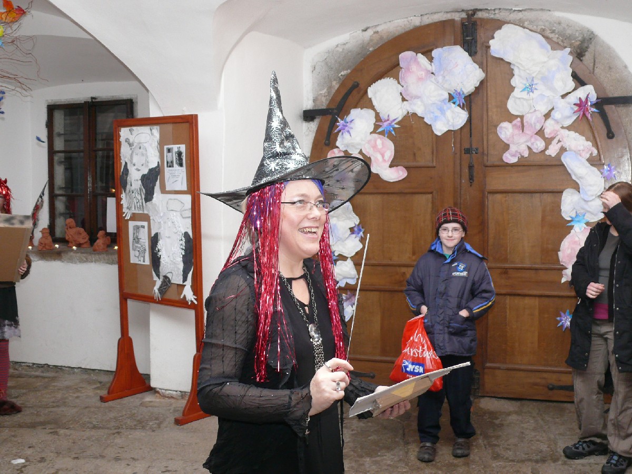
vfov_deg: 30.9
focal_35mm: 47
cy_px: 237
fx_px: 858
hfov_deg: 40.4
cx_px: 316
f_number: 2.8
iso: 200
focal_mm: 8.8
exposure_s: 1/30
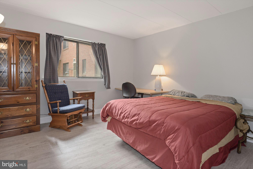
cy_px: 84
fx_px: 141
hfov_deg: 84.0
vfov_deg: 62.0
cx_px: 126
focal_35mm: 20
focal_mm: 20
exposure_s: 1/15
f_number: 8
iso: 900
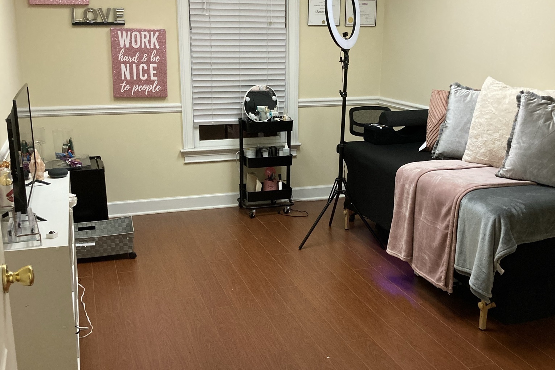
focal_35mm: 39
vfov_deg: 34.2
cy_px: 190
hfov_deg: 49.5
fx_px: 601
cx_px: 278
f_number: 1.8
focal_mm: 3.99
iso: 250
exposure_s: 1/60
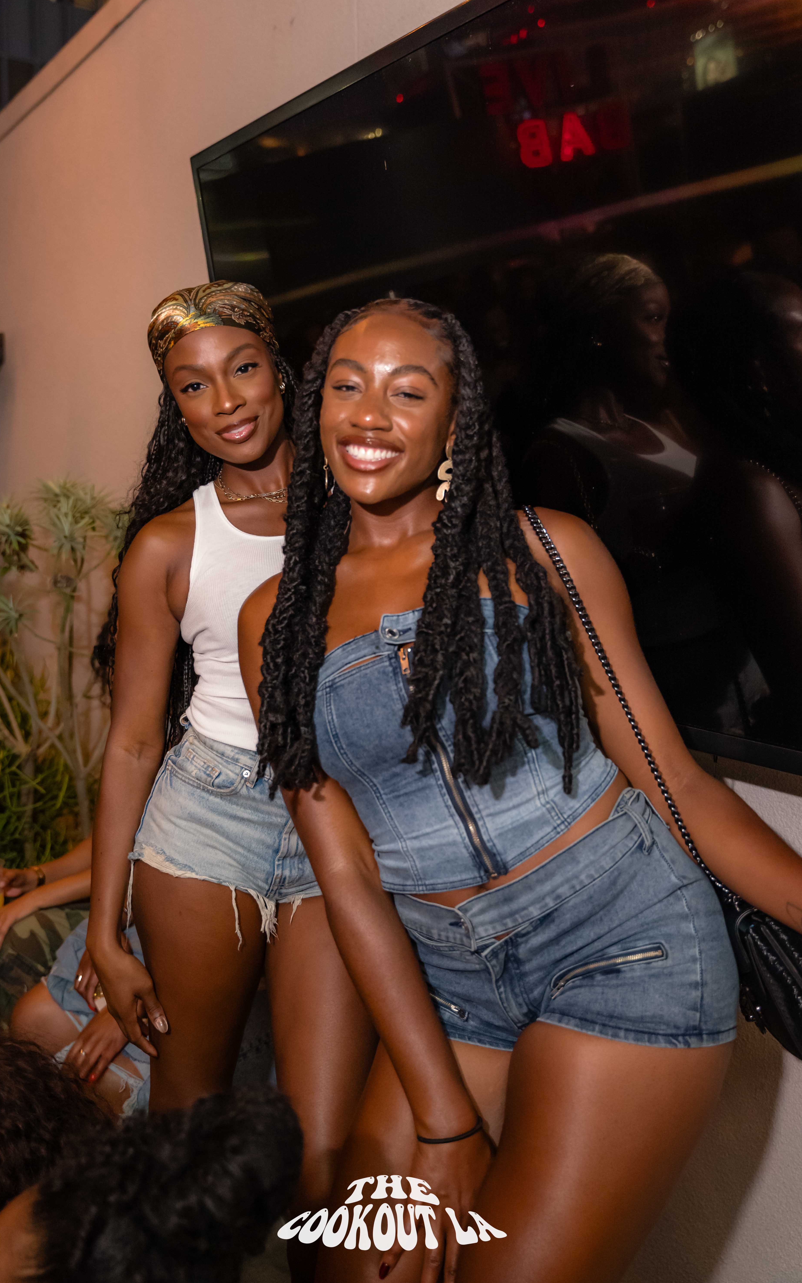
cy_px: 637
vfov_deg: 56.7
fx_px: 1189
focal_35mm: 34
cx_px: 392
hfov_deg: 37.3
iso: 6400
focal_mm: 33
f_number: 2.8
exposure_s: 1/50
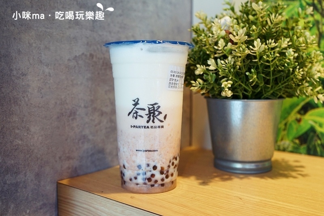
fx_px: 333
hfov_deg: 51.9
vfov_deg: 35.9
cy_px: 108
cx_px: 162
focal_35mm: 37
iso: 640
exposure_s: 1/60
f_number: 4
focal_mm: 37
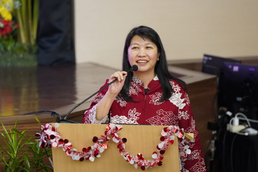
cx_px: 129
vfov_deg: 4.6
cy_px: 86
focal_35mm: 300
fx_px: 2150
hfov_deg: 6.9
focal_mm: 200
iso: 3200
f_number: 2.8
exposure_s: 1/100
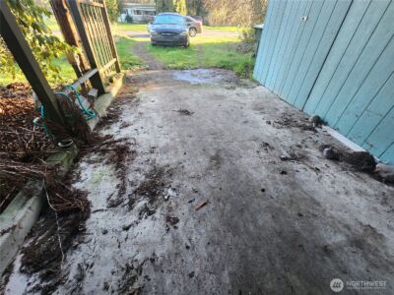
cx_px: 197
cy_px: 148
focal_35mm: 13
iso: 200
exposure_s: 1/60
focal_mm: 2.2
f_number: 2.2
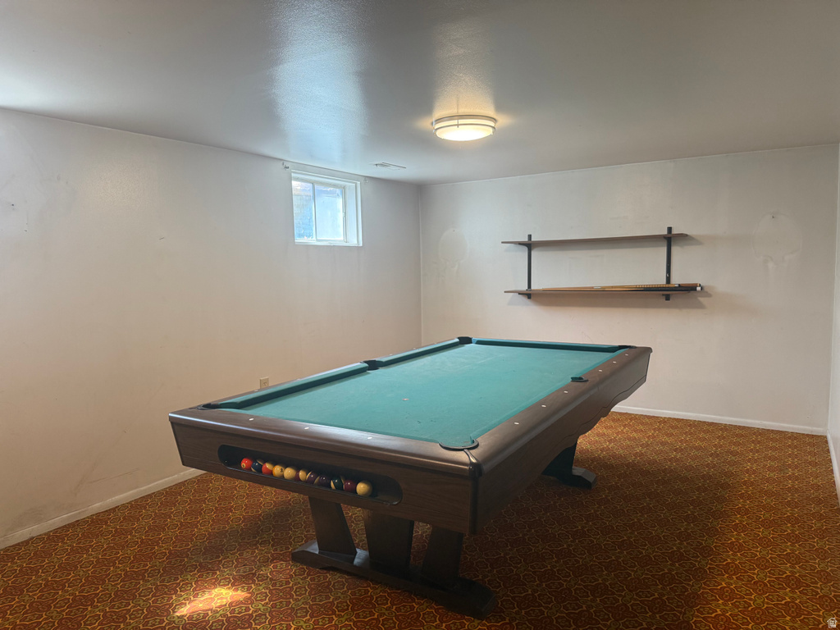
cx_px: 420
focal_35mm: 24
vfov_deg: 56.8
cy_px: 315
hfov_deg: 71.6
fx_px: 582
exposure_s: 1/120
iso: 200
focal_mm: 6.76
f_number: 1.78
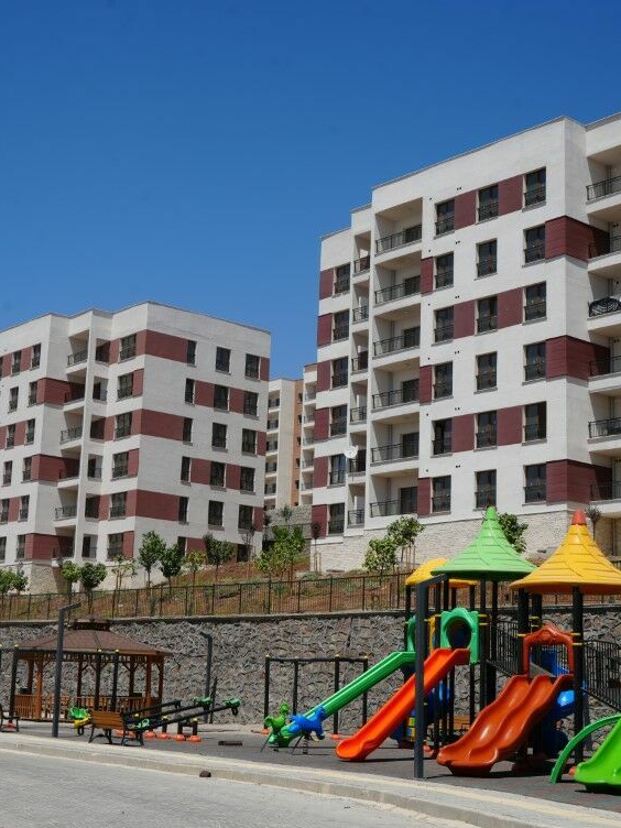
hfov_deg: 27.5
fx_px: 1268
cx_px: 296
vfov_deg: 36.2
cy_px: 415
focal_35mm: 53
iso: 100
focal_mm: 36
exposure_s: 1/320
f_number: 10
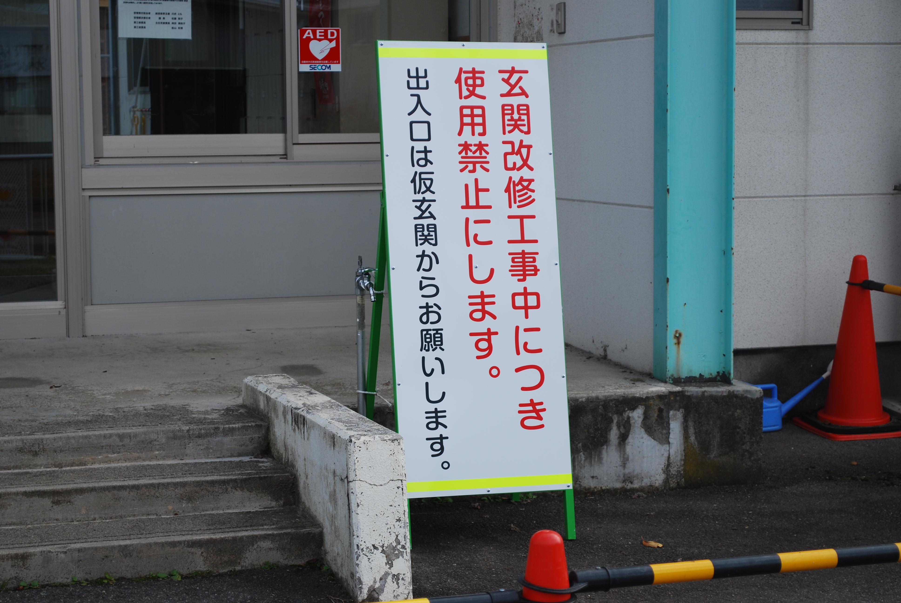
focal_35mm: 82
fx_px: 2067
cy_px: 302
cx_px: 450
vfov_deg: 16.6
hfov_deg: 24.6
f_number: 6.3
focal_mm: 55
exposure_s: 1/160
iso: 100
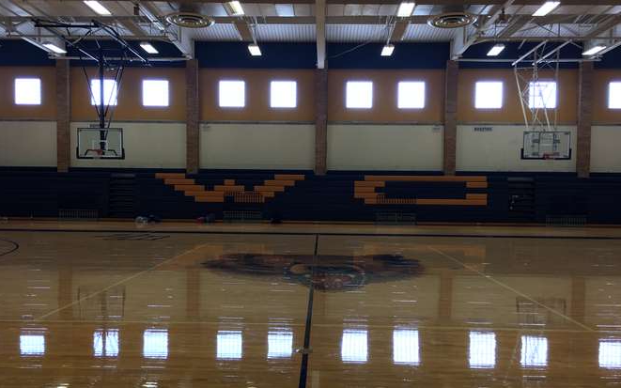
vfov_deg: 40.5
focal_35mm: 31
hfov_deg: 61.2
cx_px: 310
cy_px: 220
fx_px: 525
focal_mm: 4.15
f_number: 2.2
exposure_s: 1/40
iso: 25
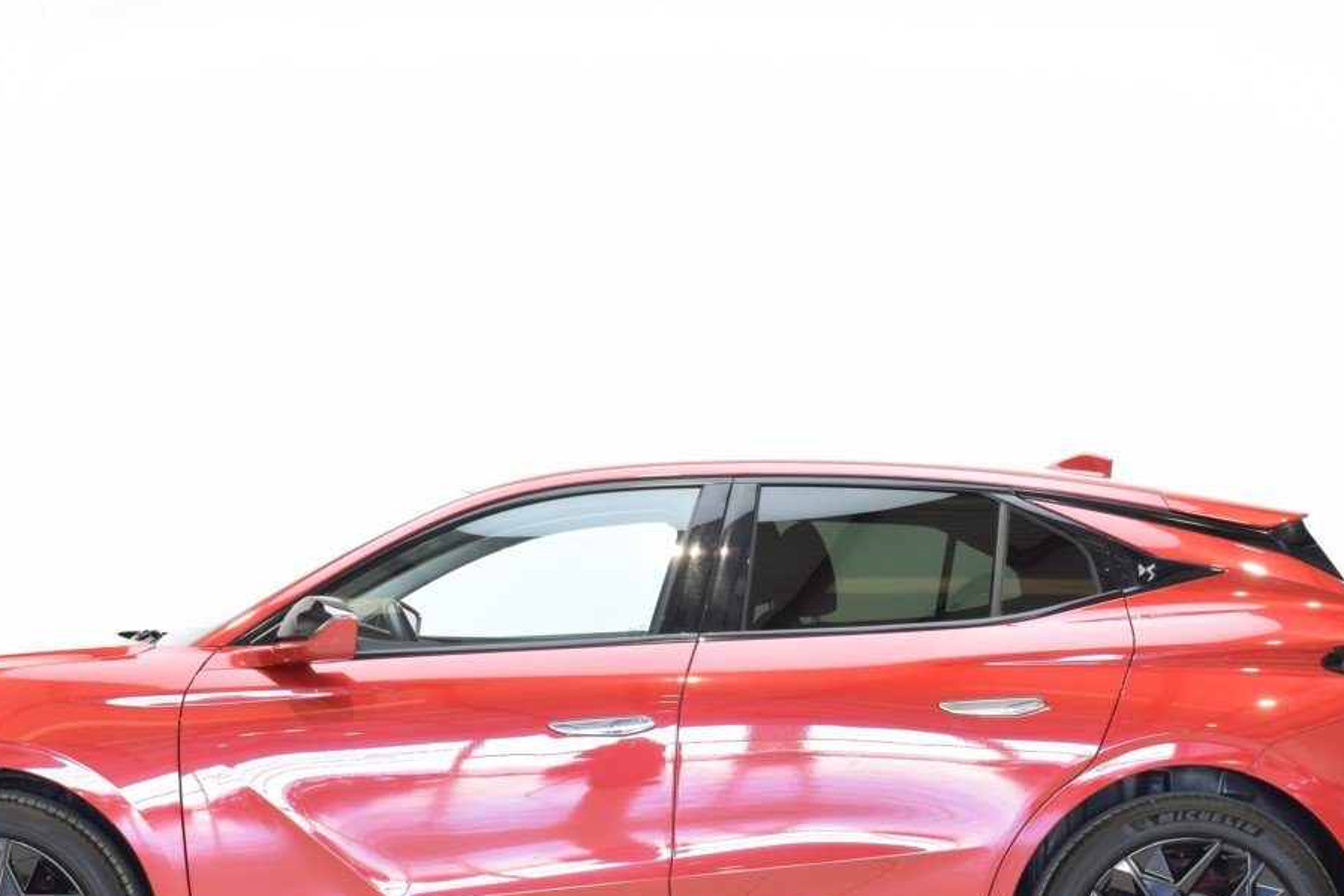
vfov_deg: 15.5
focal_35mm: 88
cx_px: 578
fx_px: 3279
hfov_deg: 23.1
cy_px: 683
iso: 100
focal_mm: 35
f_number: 10
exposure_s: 1/2
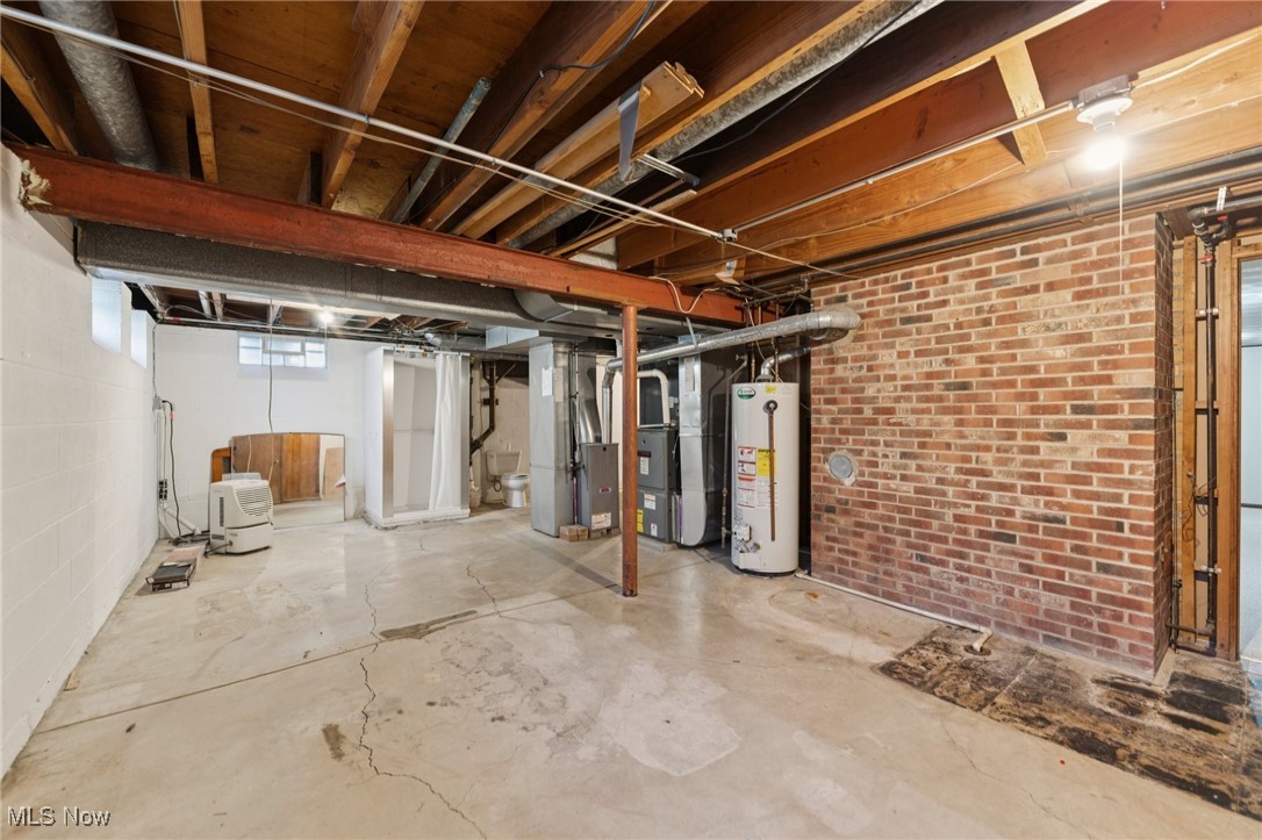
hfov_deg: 104.3
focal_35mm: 14
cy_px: 420
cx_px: 631
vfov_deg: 81.2
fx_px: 491
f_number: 3.2
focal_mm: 14
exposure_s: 1/10
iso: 320
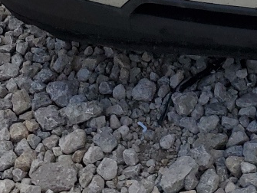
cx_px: 370
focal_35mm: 124
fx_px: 922
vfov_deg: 10.5
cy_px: -247
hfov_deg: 14.9
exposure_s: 1/5000
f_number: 1.5
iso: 50
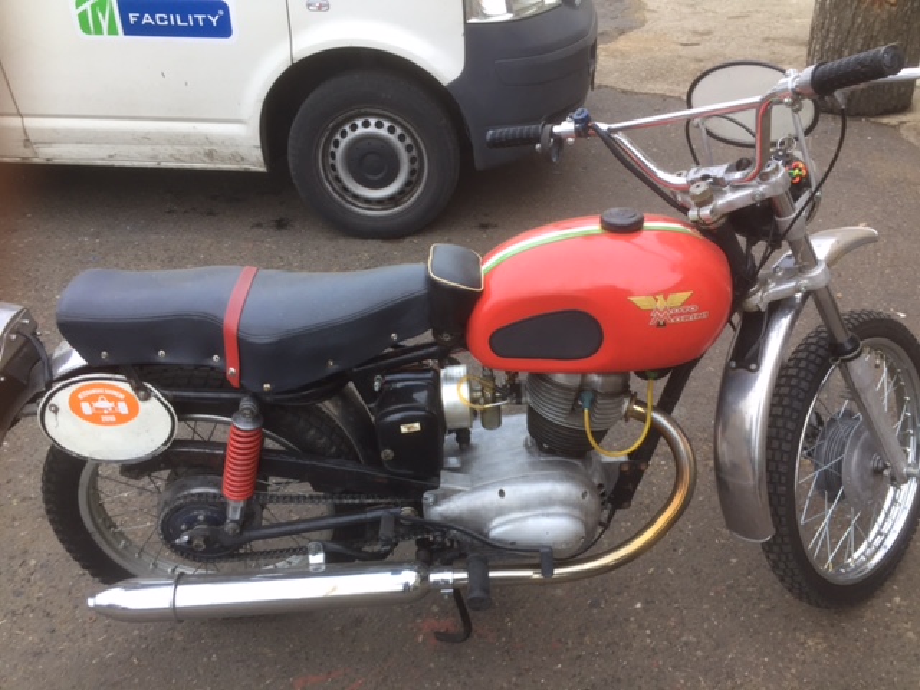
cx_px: 460
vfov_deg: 48.2
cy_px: 345
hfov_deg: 61.7
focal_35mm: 29
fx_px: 771
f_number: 2.2
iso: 40
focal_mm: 4.15
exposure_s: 1/50
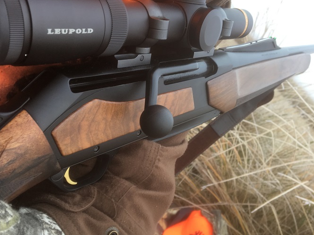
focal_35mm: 35
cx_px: 144
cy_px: 128
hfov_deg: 52.6
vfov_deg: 40.7
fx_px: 317
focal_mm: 4.15
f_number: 2.2
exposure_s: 1/50
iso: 32
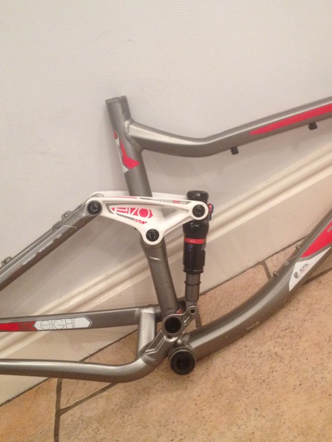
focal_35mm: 47
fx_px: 601
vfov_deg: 40.4
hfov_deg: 30.8
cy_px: 221
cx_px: 204
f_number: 2.4
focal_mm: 4.28
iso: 200
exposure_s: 1/20
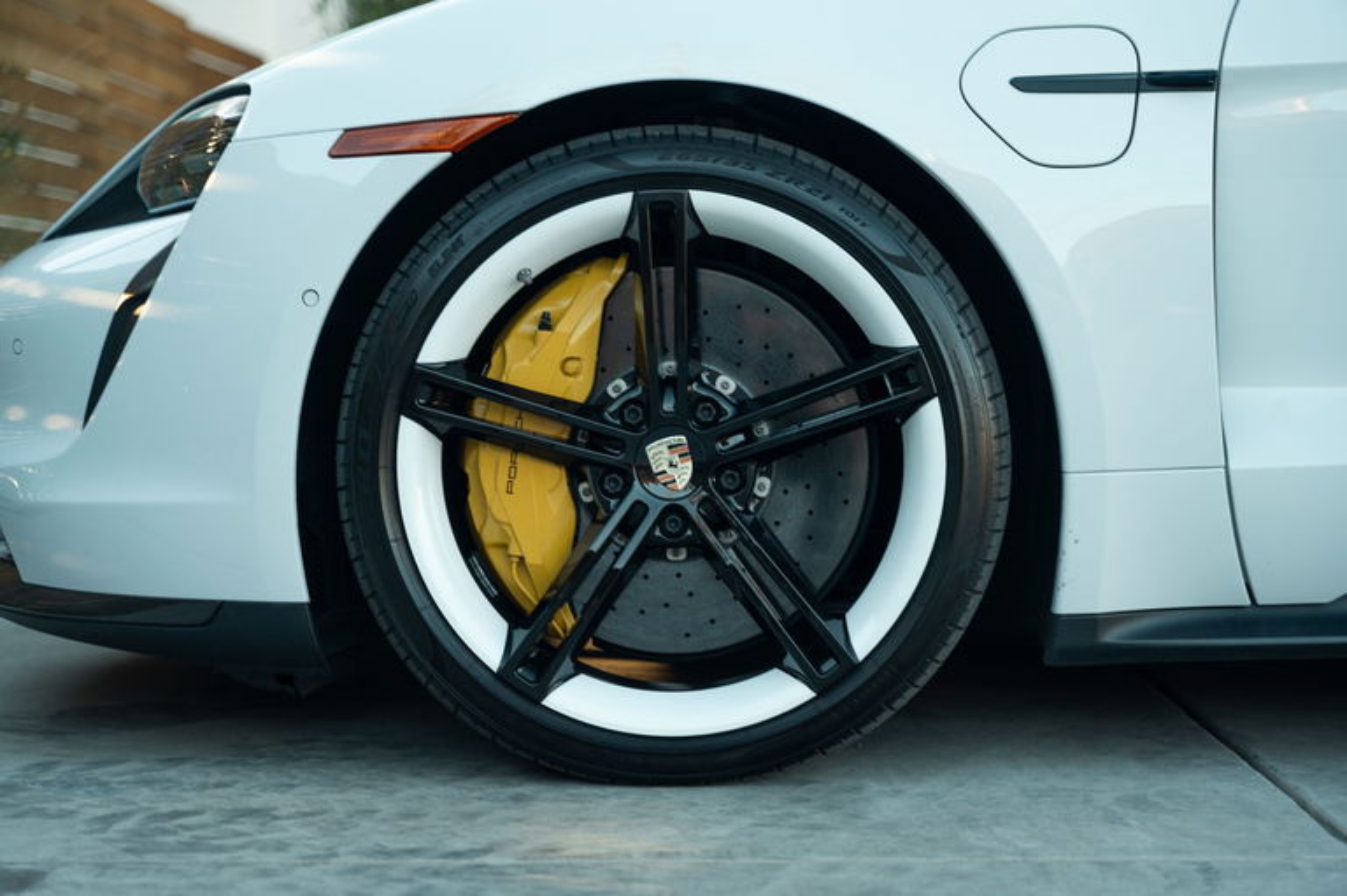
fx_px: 2617
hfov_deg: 28.9
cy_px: 448
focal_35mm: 70
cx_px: 674
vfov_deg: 19.4
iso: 250
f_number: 2.8
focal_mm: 70
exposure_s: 1/200
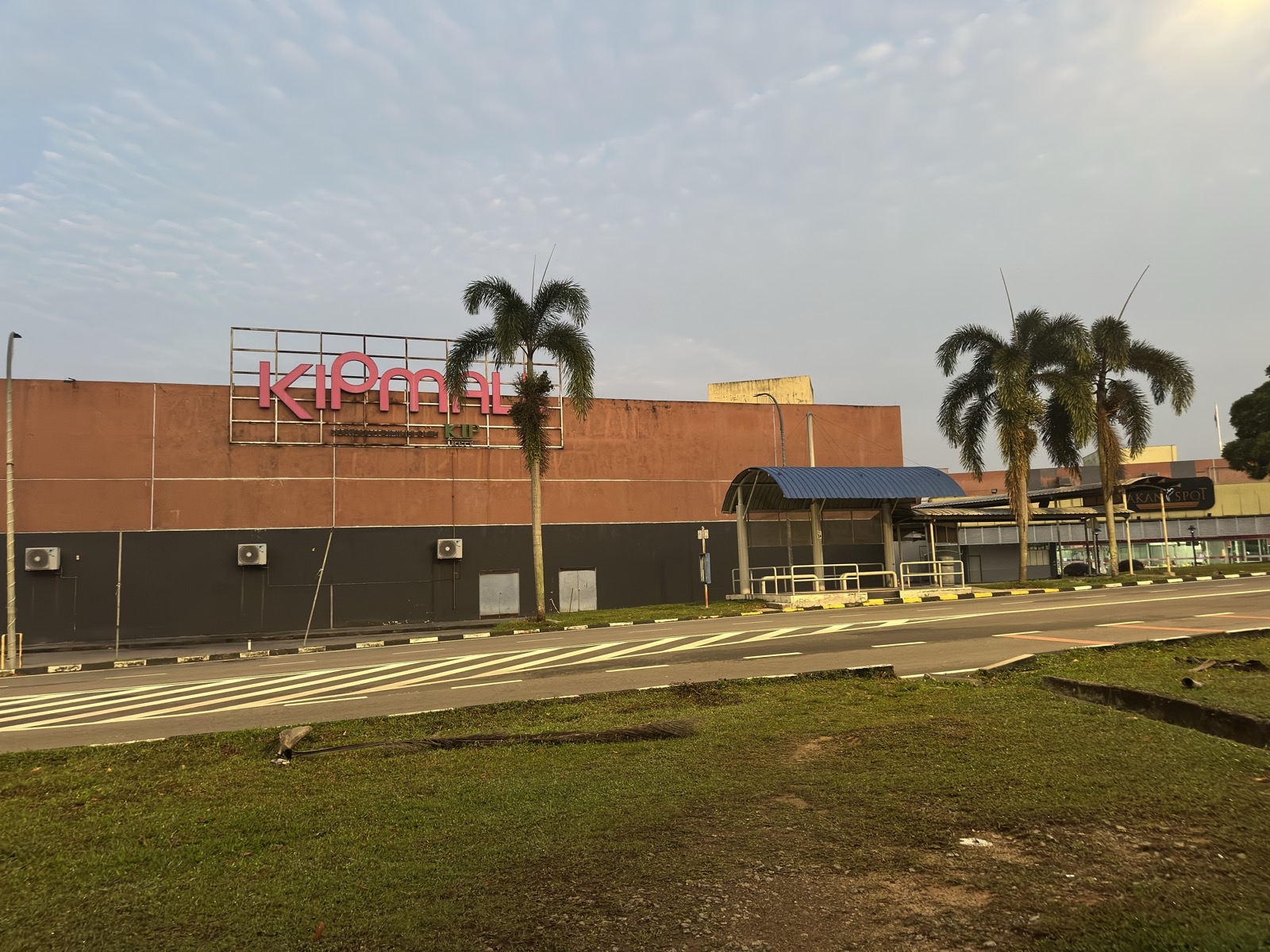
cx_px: 635
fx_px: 881
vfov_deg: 56.8
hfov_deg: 71.6
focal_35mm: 24
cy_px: 476
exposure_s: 1/25
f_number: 1.78
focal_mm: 6.86
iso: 640
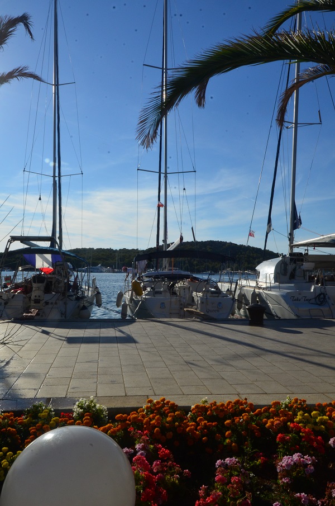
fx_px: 420
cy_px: 253
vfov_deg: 62.0
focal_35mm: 30
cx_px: 168
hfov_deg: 43.5
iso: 640
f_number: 22
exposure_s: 1/400
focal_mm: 20
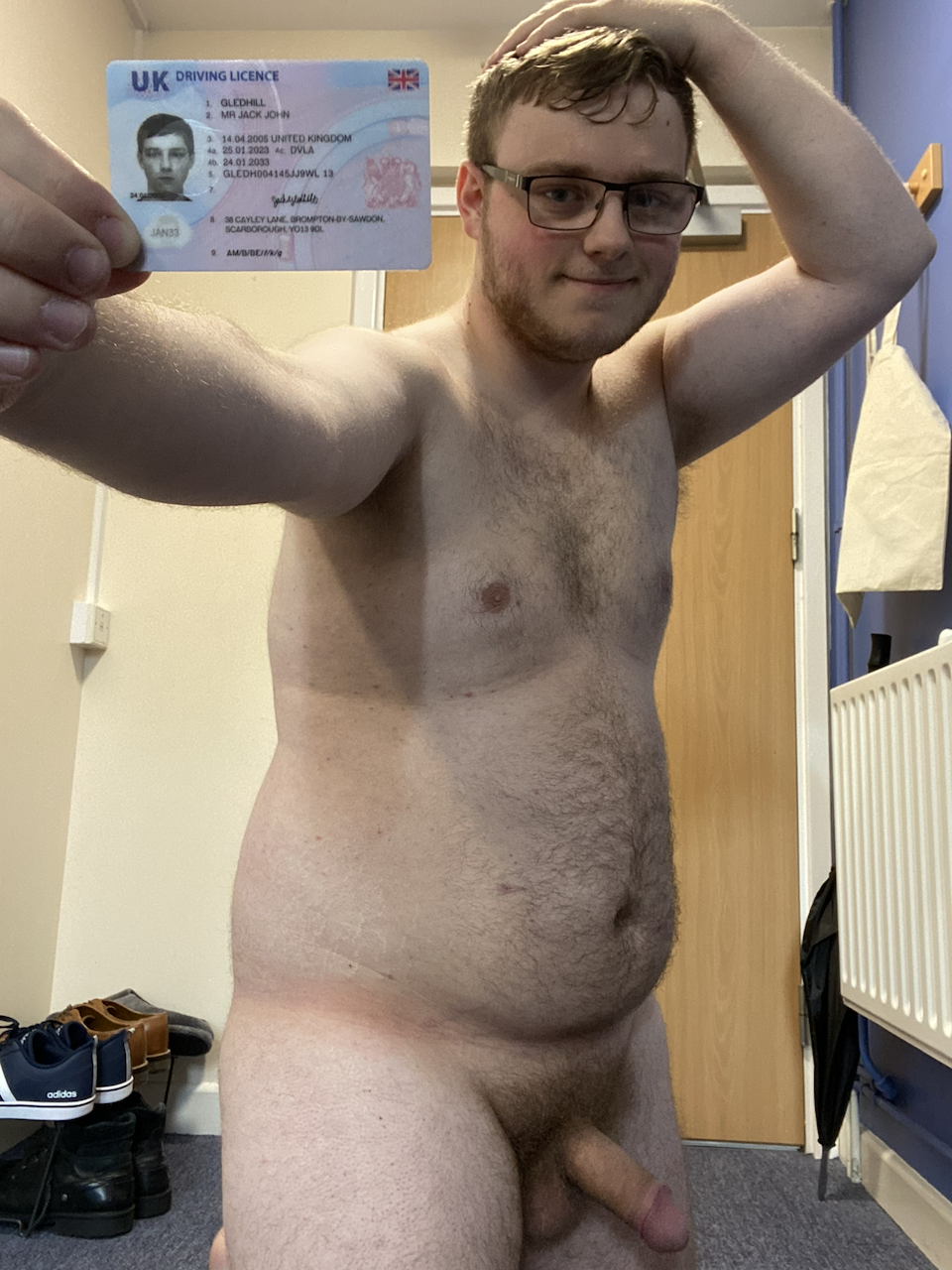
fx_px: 1100
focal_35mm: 30
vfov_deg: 60.0
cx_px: 476
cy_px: 635
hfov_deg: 46.8
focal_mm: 2.71
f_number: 2.2
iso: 320
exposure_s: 1/33
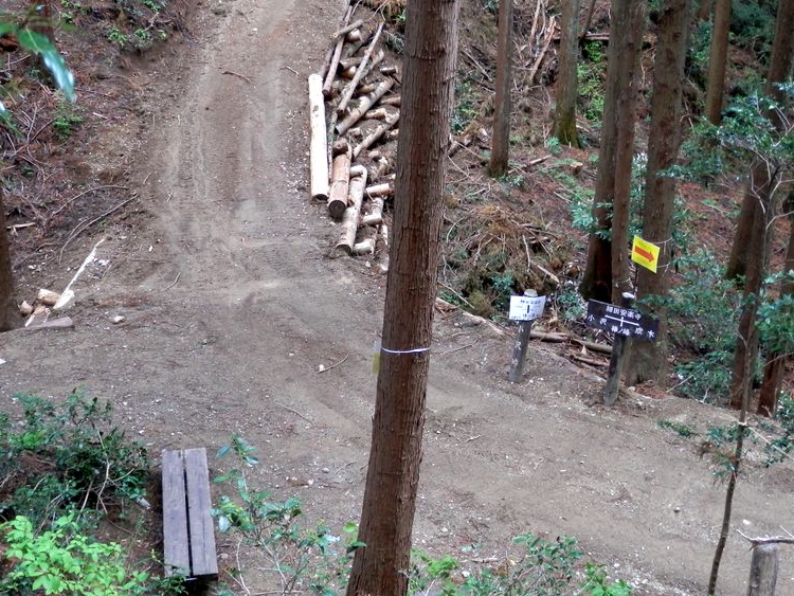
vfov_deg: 30.3
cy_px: 301
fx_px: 1101
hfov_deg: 39.6
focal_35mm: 48
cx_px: 402
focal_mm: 8
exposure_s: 1/40
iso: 200
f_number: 3.8
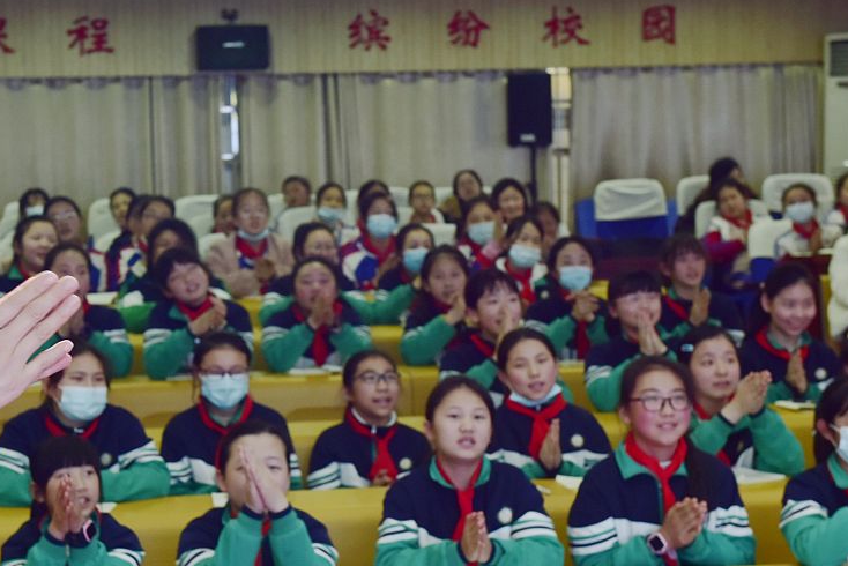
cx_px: 314
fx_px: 2003
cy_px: 326
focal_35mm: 85
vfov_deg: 16.1
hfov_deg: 23.8
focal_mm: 52
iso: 1250
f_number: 6.3
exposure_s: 1/125
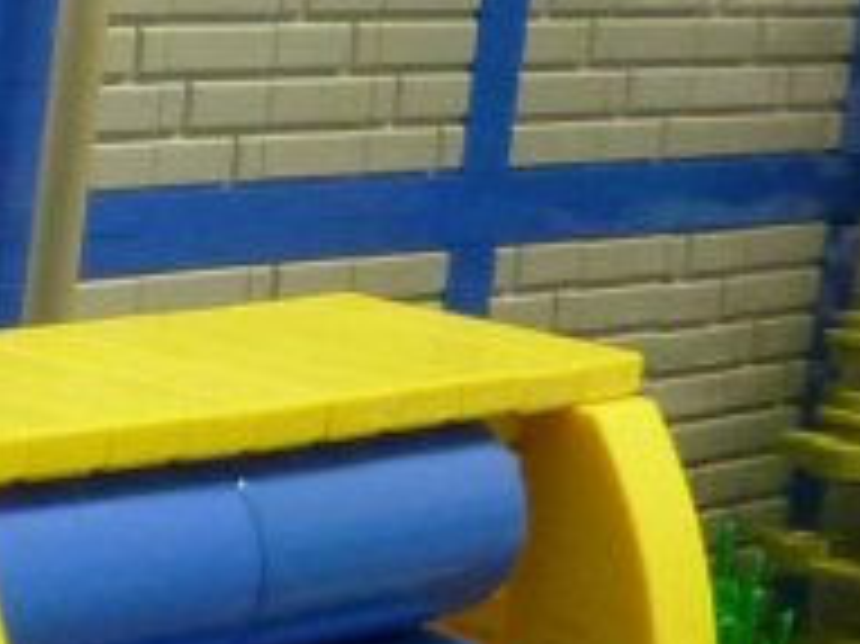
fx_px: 3997
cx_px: -1121
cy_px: 171
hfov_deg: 10.7
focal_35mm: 161
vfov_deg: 9.2
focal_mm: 4.3
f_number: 3.3
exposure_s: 1/10
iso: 400
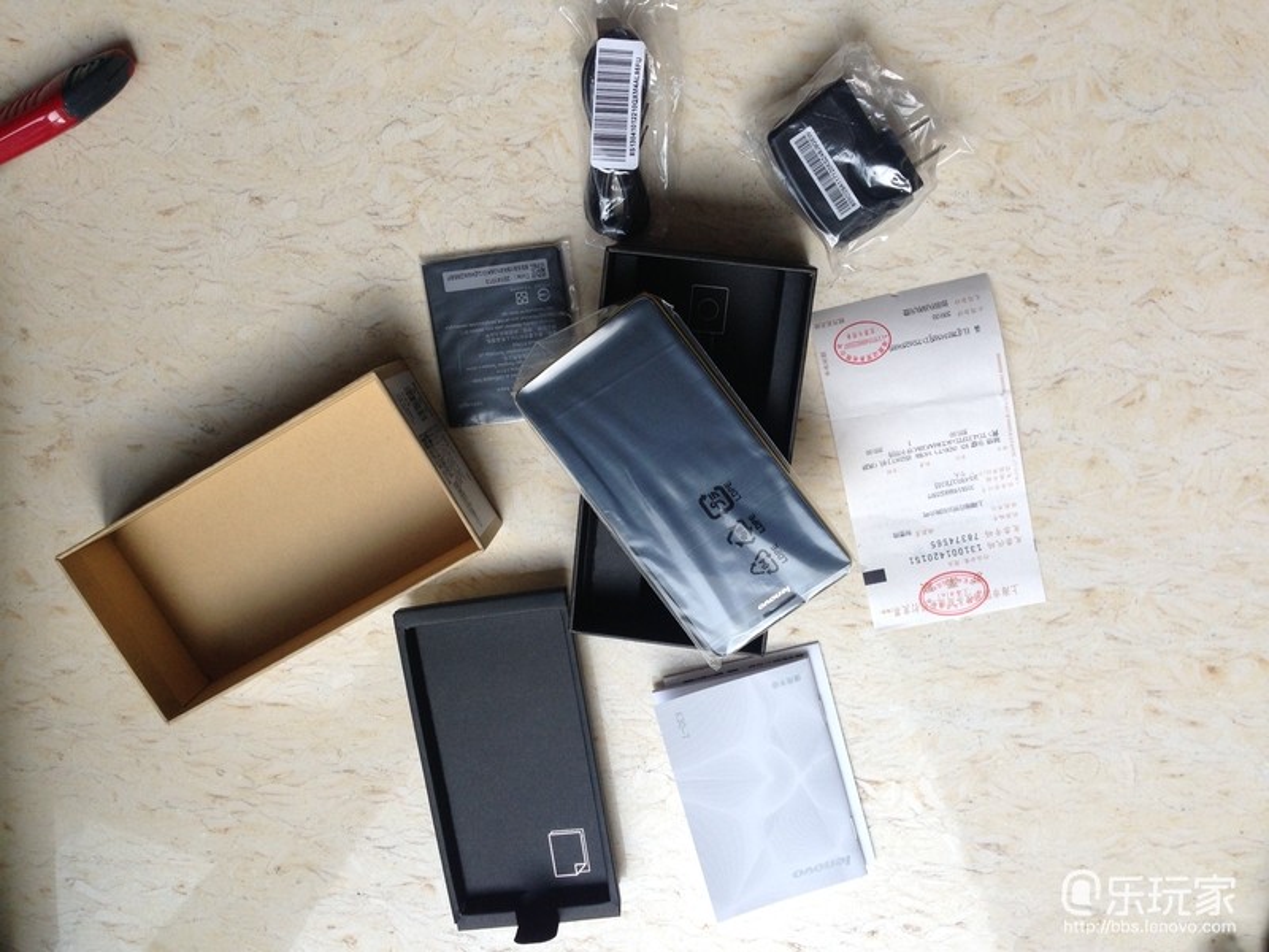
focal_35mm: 33
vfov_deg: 42.9
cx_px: 634
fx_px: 1210
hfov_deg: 55.4
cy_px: 476
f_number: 2.4
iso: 64
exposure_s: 1/120
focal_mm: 4.12
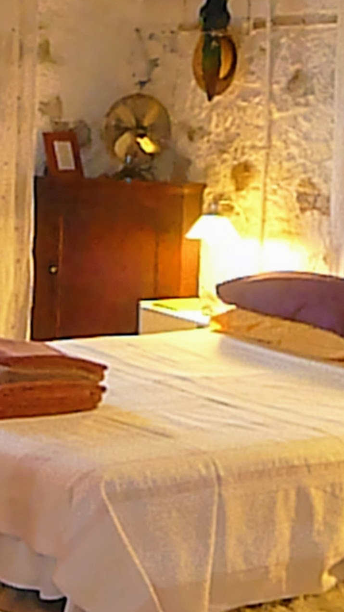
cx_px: 75
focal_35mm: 75
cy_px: 203
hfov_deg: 16.0
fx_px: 1217
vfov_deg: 28.0
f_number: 2.8
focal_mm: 5.2
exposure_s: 1/25
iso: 800
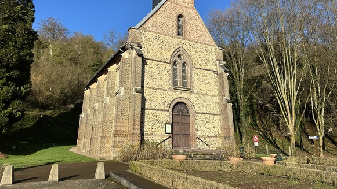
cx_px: 167
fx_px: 241
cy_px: 67
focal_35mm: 27
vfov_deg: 42.5
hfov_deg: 69.9
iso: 80
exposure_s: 1/4545
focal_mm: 6.86
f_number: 1.78
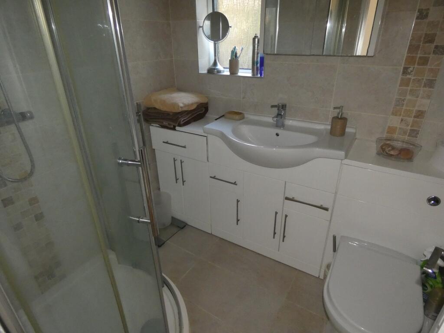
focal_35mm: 20
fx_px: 257
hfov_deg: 81.7
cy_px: 166
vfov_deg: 66.0
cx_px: 222
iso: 800
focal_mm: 3.6
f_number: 2.8
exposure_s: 1/60
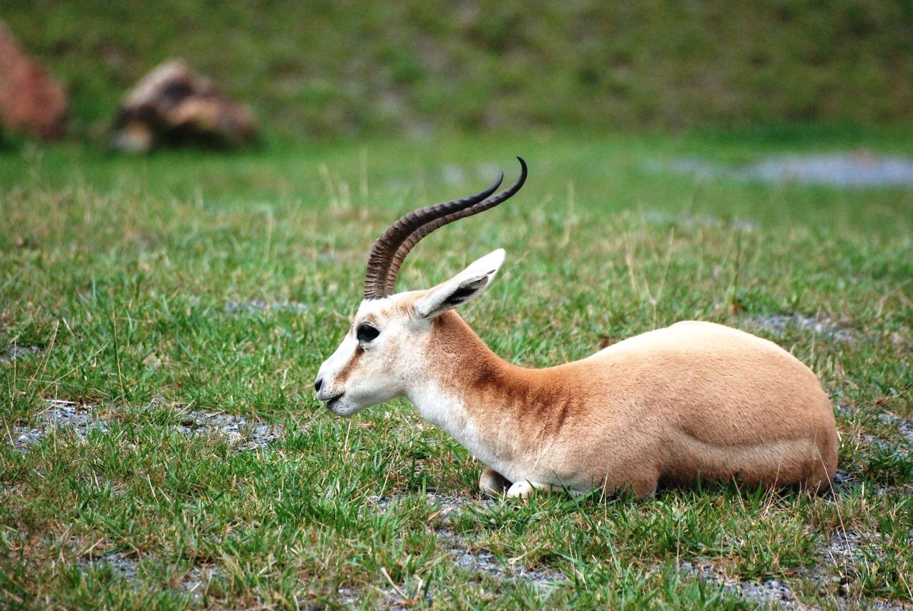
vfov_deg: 3.8
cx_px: 456
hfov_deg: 5.7
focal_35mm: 360
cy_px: 306
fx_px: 9141
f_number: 5.6
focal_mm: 240
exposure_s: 1/2000
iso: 1000
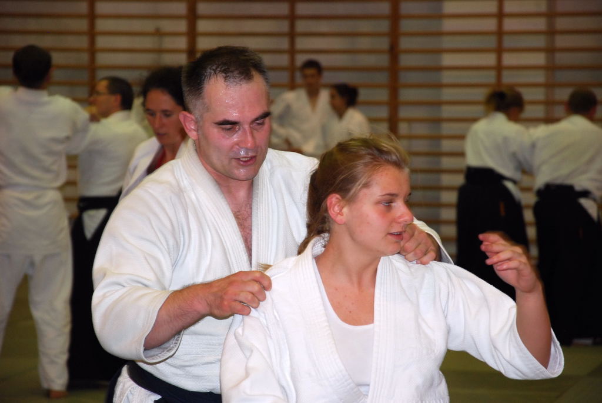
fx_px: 2636
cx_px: 301
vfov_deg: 8.7
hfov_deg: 13.0
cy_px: 202
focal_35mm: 158
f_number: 5.6
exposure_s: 1/60
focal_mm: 105
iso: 500
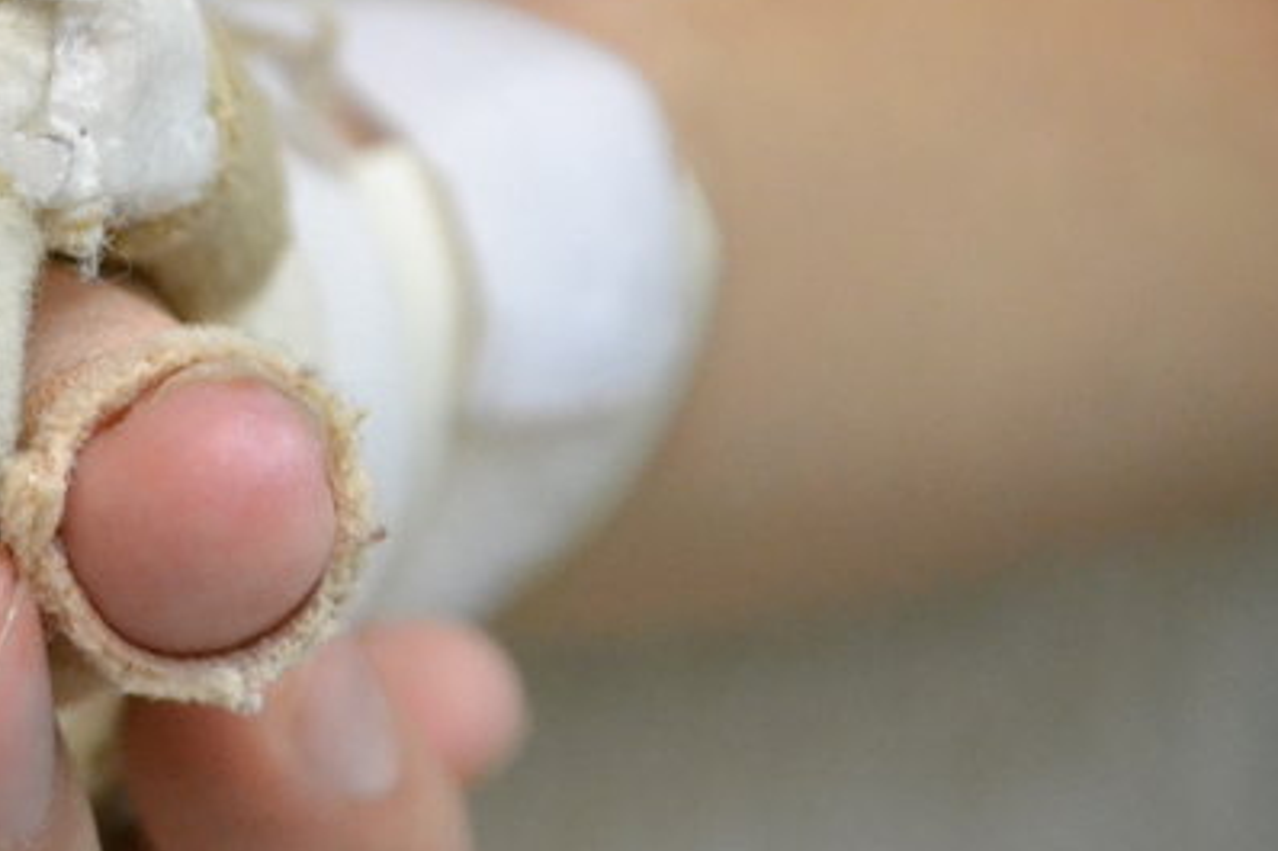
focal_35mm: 309
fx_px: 10964
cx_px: -334
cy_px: 843
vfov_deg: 4.4
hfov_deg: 6.6
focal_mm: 80
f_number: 5.3
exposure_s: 1/125
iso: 3200
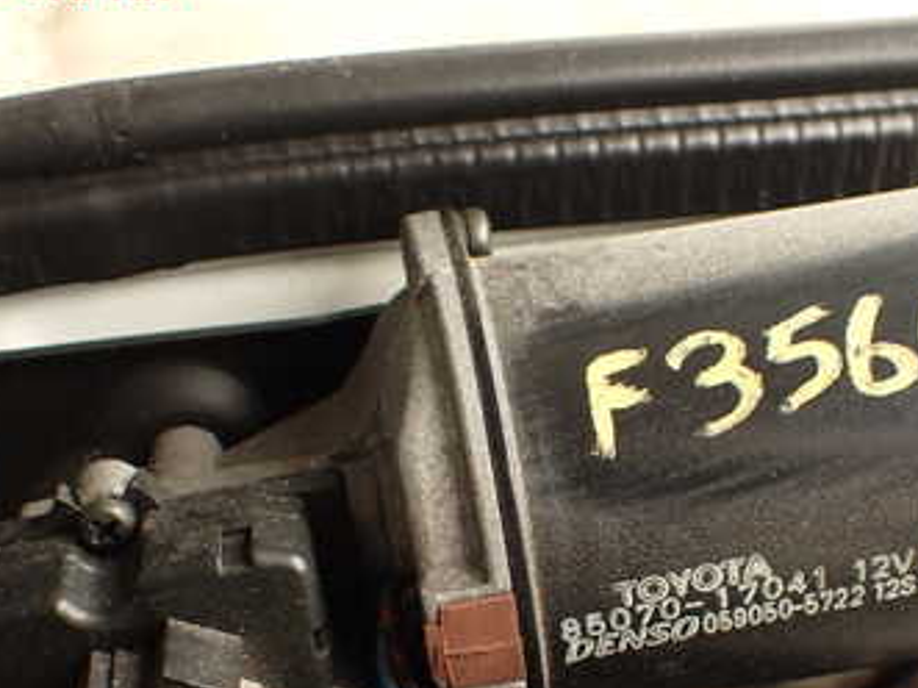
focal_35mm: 58
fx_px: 1538
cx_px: 499
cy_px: 569
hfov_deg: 33.2
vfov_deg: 24.7
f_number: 2.4
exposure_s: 1/60
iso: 125
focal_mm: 5.79
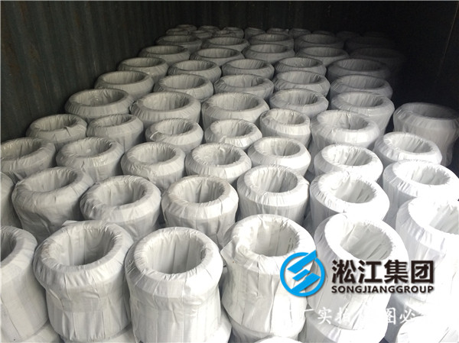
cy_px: 172
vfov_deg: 46.7
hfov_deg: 60.0
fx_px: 397
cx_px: 230
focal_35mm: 30
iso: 50
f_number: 2.2
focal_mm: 4.12
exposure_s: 1/40
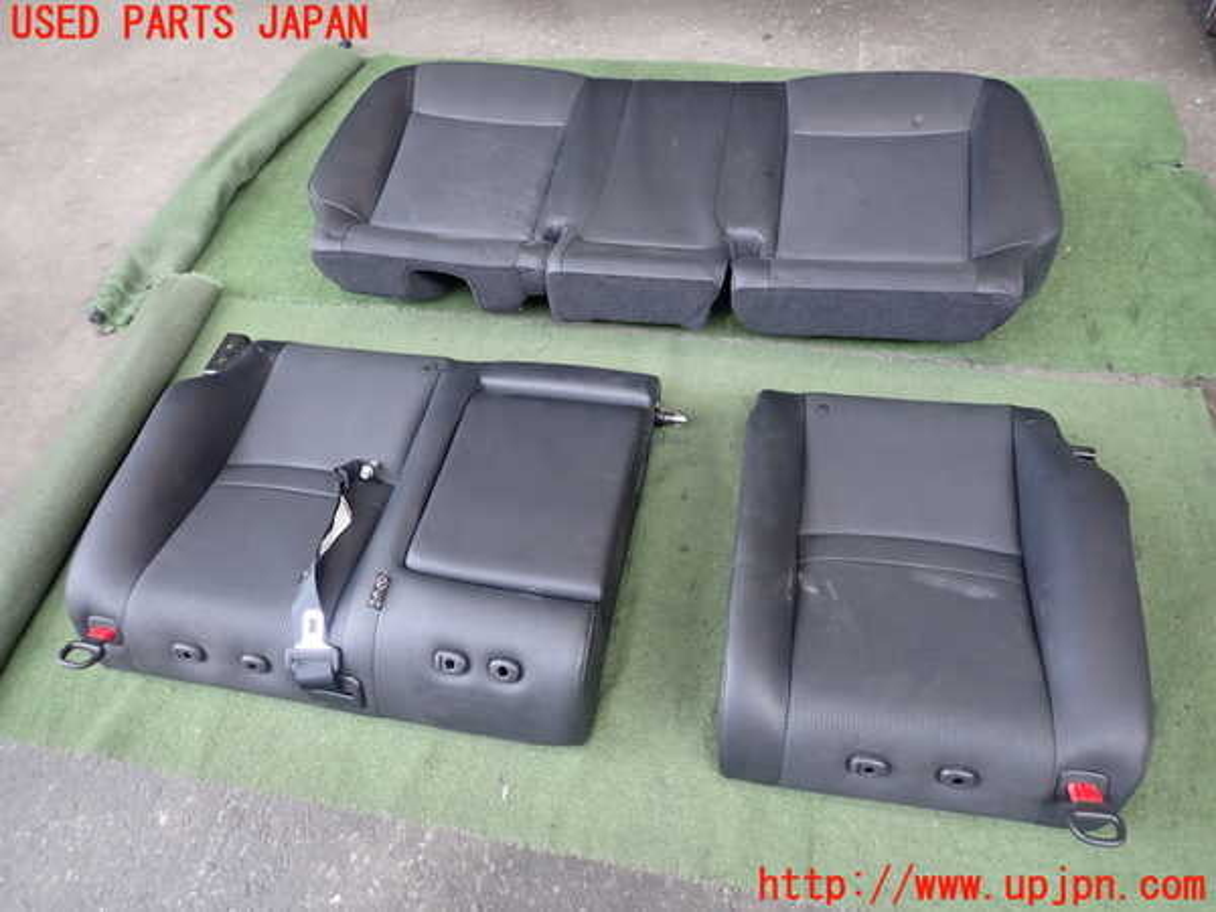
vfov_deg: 54.9
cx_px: 608
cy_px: 456
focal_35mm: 25
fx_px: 878
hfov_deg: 69.4
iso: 200
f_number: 2
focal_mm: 4.5
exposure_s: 1/80
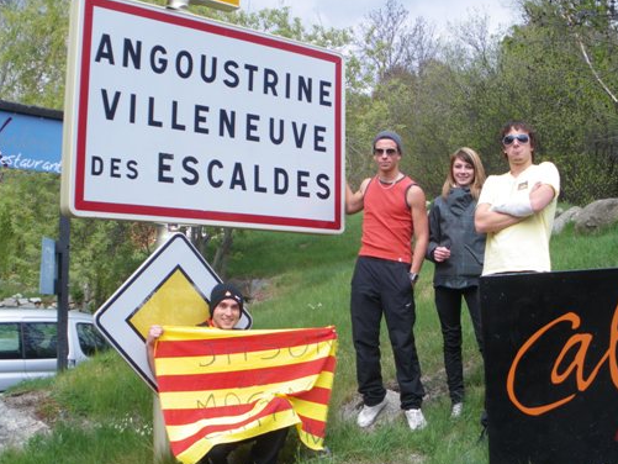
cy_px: 263
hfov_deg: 41.2
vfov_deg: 31.5
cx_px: 332
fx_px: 821
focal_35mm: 46
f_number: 3.5
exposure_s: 1/160
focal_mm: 6.3
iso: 64
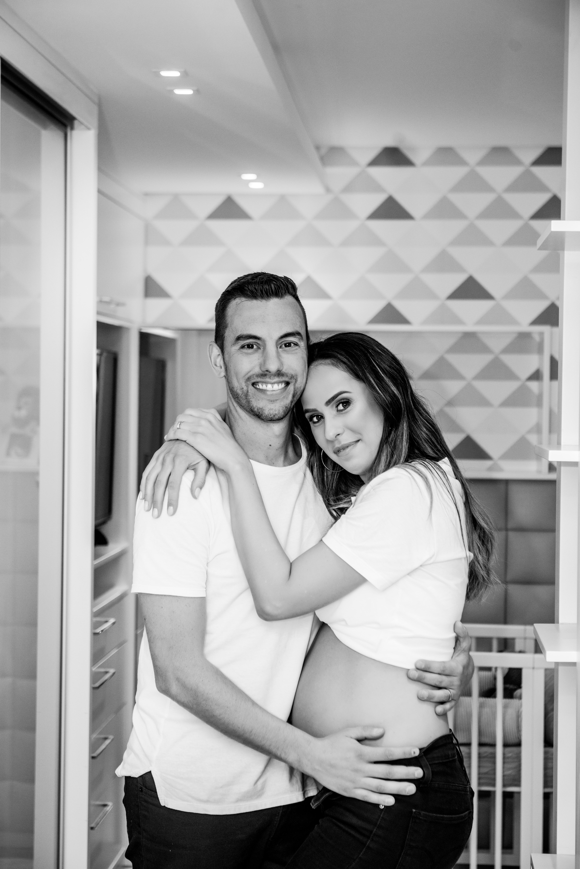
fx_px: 1690
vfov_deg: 28.8
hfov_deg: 19.5
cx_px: 290
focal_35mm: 70
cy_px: 434
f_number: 4.5
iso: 500
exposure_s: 1/160
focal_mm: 70
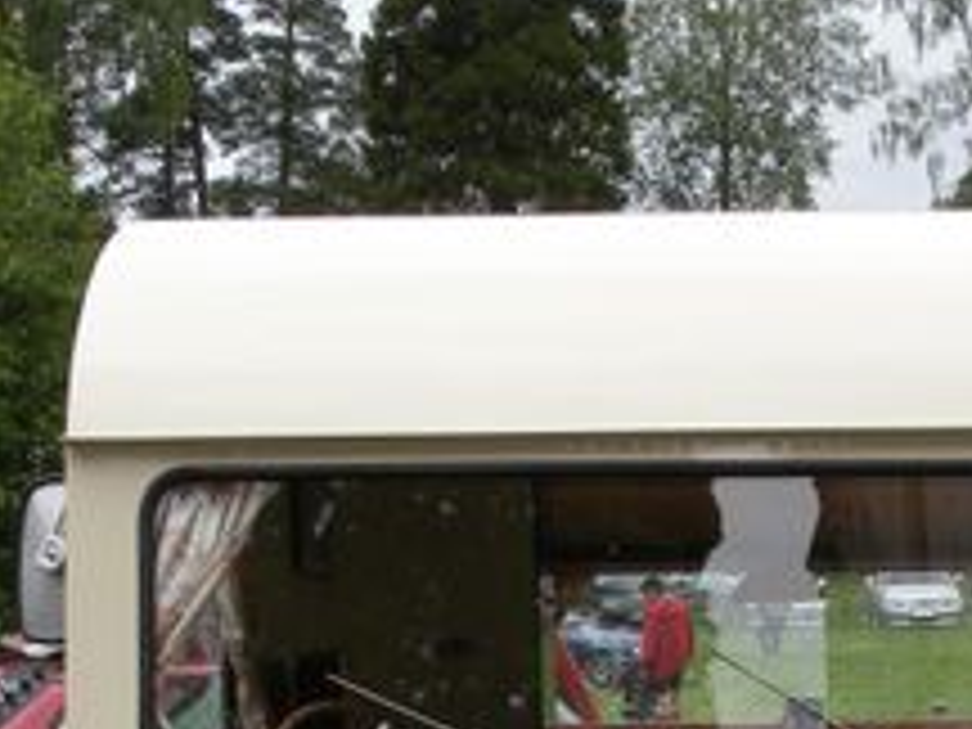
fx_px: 2752
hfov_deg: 19.8
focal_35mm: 98
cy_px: 963
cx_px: 783
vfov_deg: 14.4
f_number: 5.6
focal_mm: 5.8
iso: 64
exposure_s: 1/210
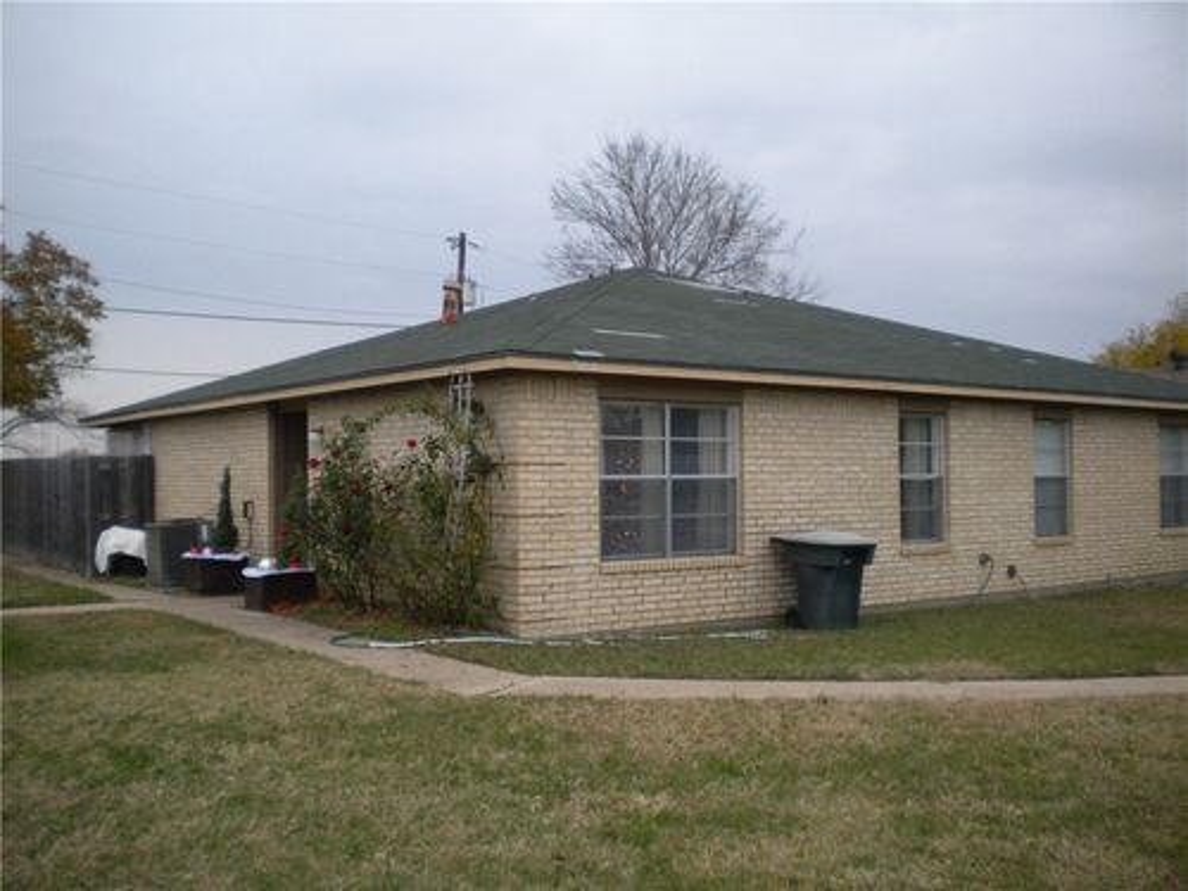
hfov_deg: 52.6
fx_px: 1201
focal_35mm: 35
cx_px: 594
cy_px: 446
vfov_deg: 40.7
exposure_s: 1/494
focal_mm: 6.3
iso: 370
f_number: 3.1
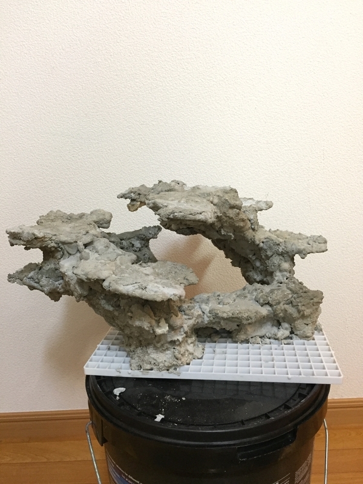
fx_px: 405
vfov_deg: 61.7
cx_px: 182
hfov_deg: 48.2
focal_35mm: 29
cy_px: 242
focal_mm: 4.15
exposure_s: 1/15
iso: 250
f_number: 2.2
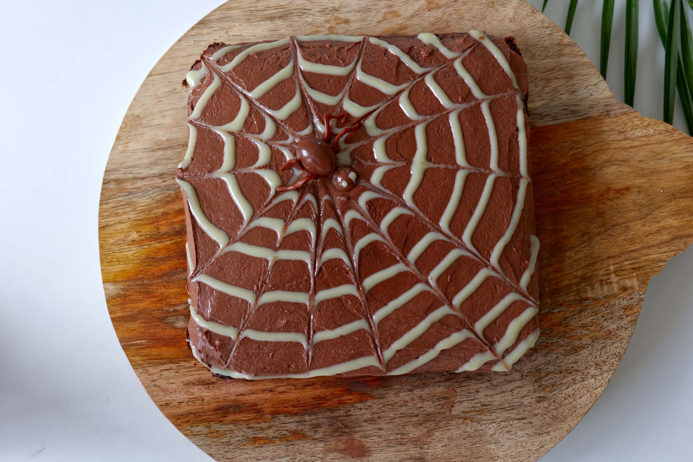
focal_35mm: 50
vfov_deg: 27.0
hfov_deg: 39.6
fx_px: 962
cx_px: 346
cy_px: 231
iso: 640
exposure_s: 1/60
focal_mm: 50
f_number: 8
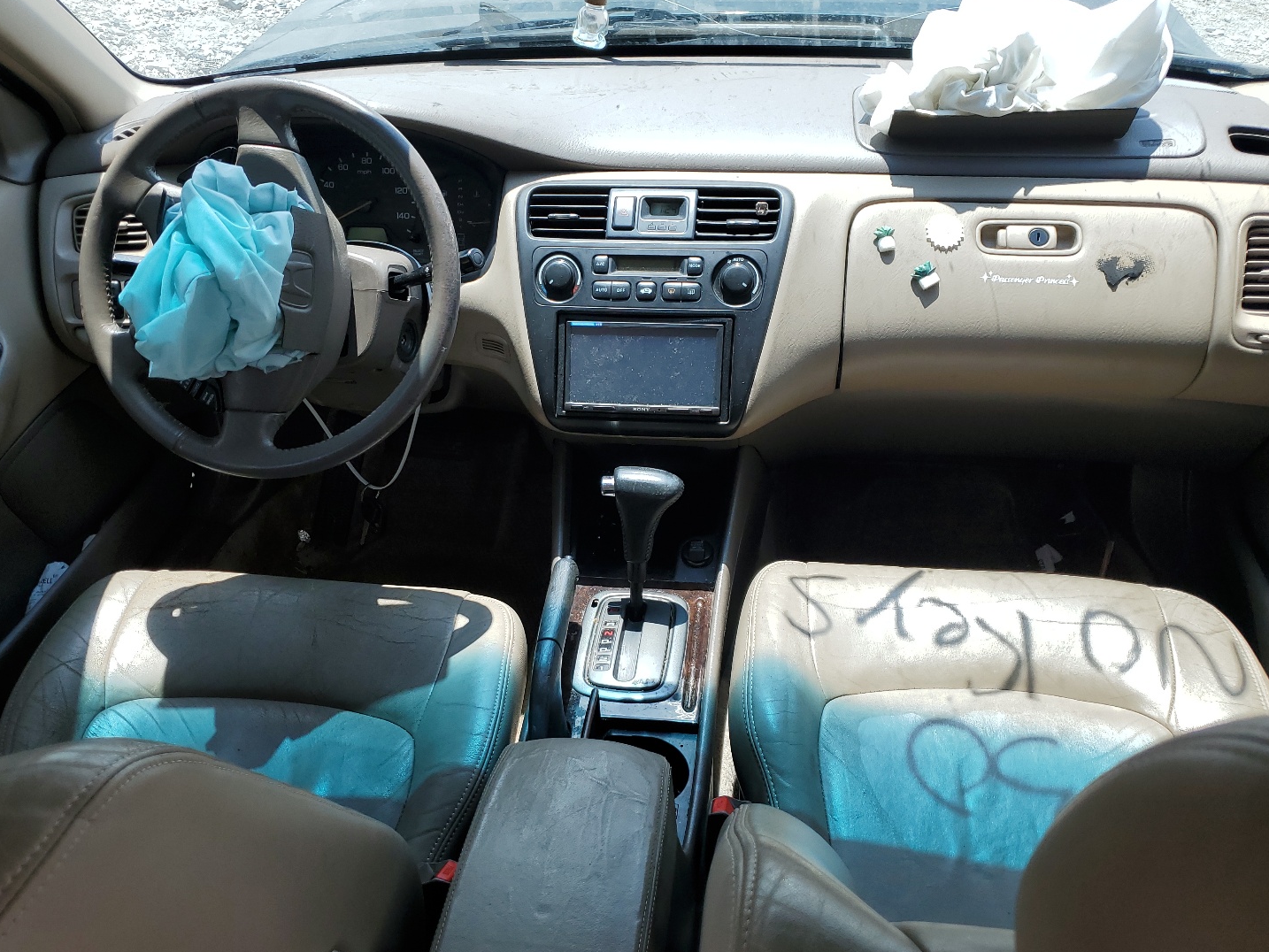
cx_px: 627
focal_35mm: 29
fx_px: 1063
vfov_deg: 48.2
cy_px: 518
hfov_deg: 61.6
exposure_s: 1/1111
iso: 50
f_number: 1.5
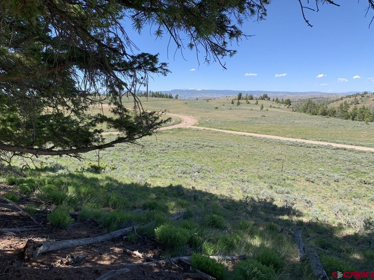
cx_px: 187
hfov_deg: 67.3
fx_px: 281
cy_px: 140
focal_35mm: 26
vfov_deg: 53.1
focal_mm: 4.25
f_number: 1.8
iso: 25
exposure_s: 1/1314
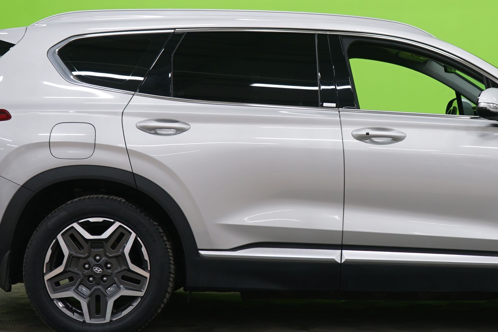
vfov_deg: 16.0
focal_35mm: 85
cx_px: 365
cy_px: 101
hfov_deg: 23.7
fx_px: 1176
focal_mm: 43
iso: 400
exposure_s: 1/10
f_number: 4.5
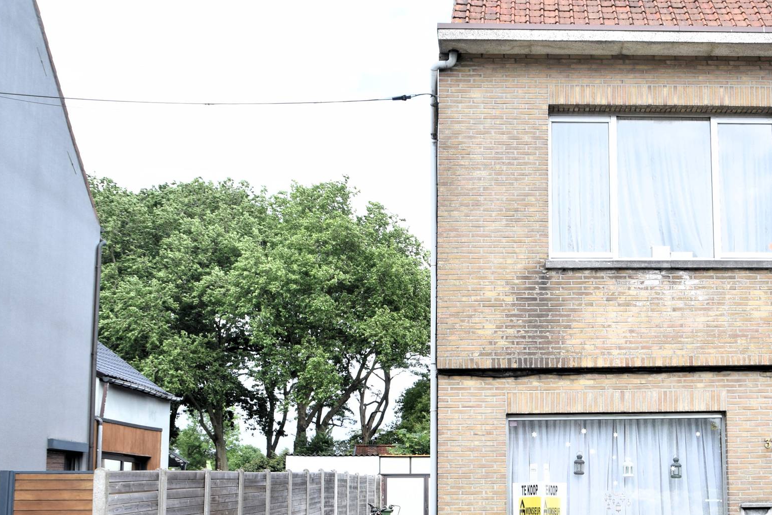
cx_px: 550
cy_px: 332
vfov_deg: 24.5
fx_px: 1179
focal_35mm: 55
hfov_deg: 35.7
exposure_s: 1/640
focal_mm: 22
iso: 400
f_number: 5
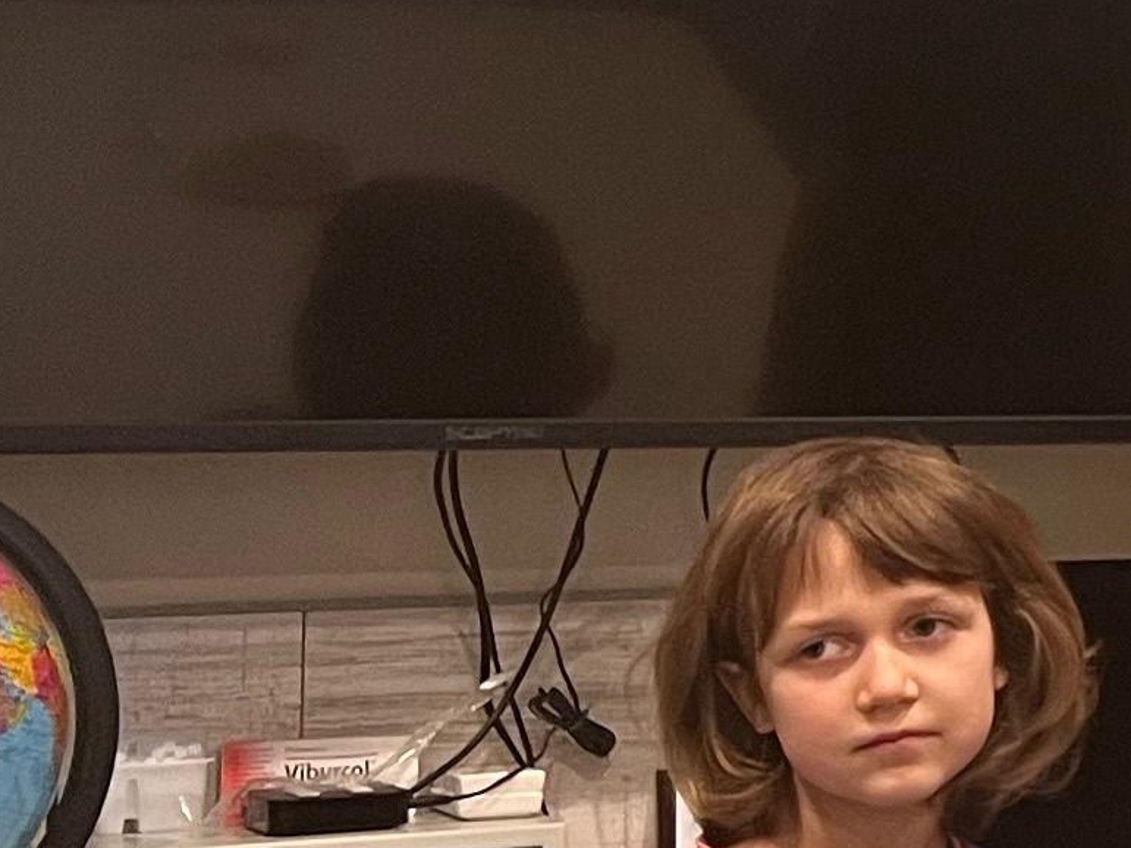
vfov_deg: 10.8
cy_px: 98
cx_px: 2761
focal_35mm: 136
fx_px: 4443
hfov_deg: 11.7
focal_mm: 5.7
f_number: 1.5
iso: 100
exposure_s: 1/50
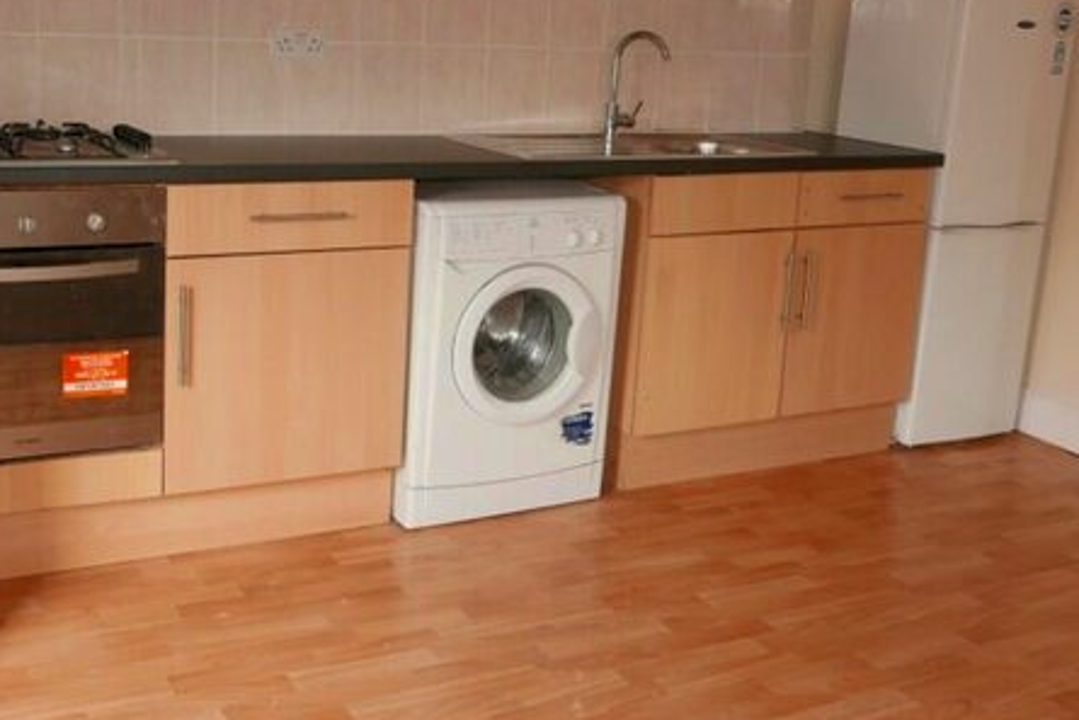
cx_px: 434
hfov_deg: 44.3
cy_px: 219
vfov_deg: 30.2
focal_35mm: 44
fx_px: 1319
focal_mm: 12.5
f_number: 7.1
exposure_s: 1/40
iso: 500
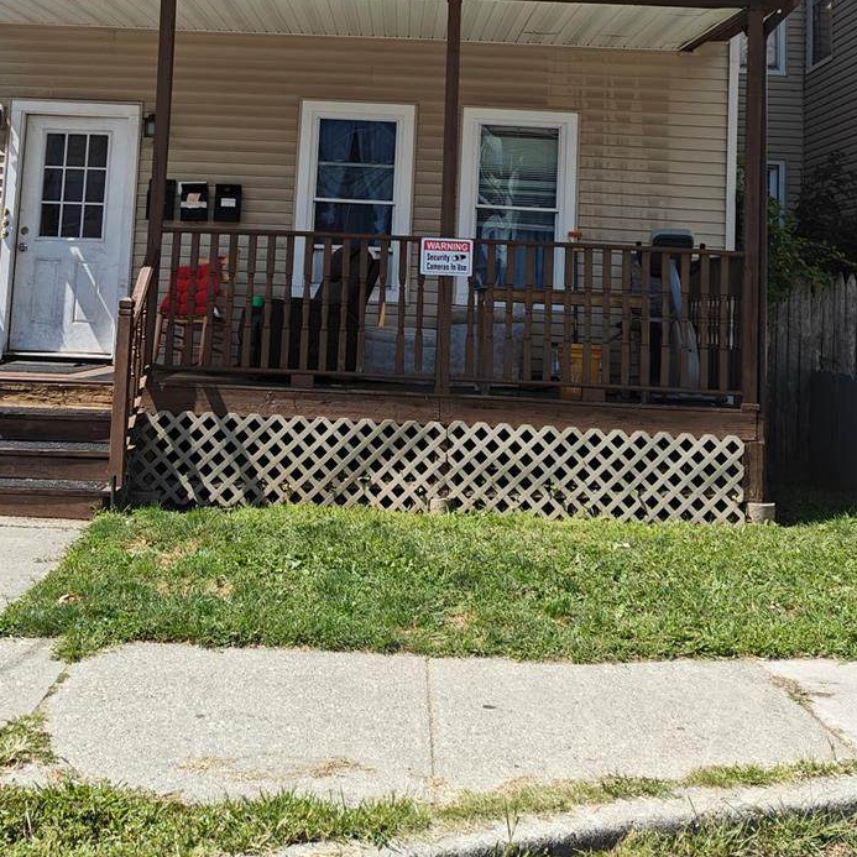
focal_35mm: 47
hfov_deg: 36.0
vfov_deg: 34.7
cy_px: 145
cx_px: 365
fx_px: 1316
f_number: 1.8
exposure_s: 1/2531
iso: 64
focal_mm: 5.59
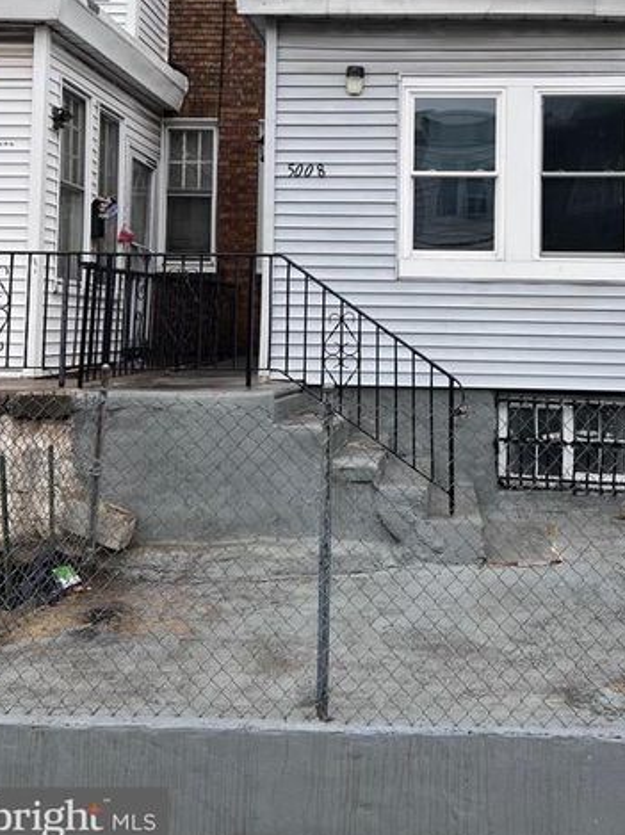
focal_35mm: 37
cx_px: 420
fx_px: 892
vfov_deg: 49.0
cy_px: 257
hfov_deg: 38.2
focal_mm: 5.7
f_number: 1.5
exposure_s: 1/723
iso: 50
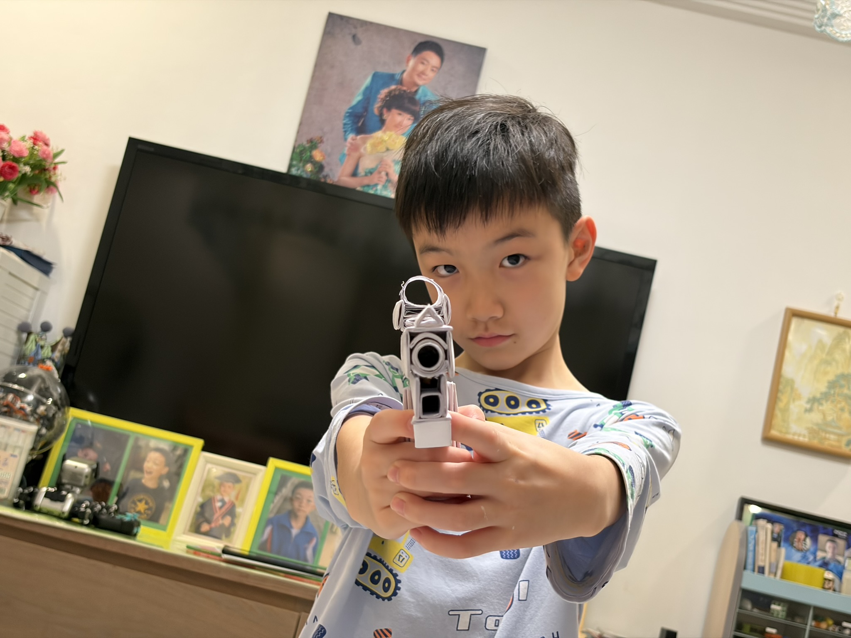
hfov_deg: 36.8
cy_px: 319
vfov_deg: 28.0
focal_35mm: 52
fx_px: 1278
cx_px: 426
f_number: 1.6
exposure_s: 1/33
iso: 125
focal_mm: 5.96
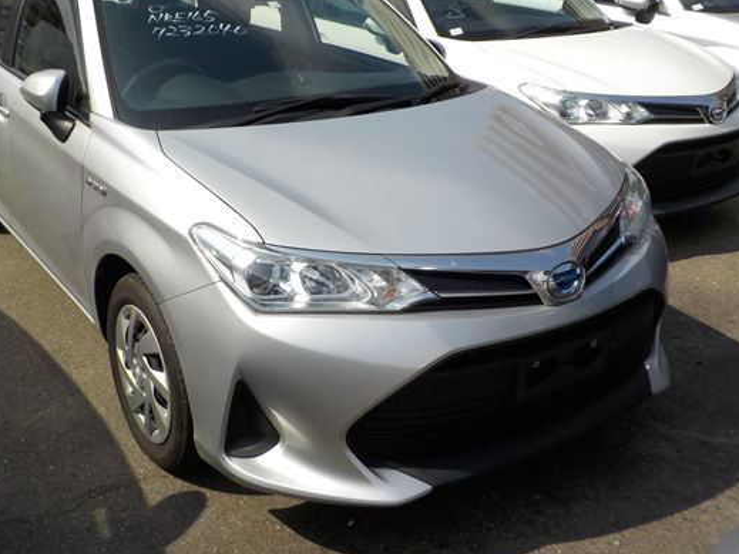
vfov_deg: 38.5
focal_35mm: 37
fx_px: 790
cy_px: 225
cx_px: 312
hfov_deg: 50.0
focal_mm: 4.1
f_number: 3.3
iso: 125
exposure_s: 1/2000
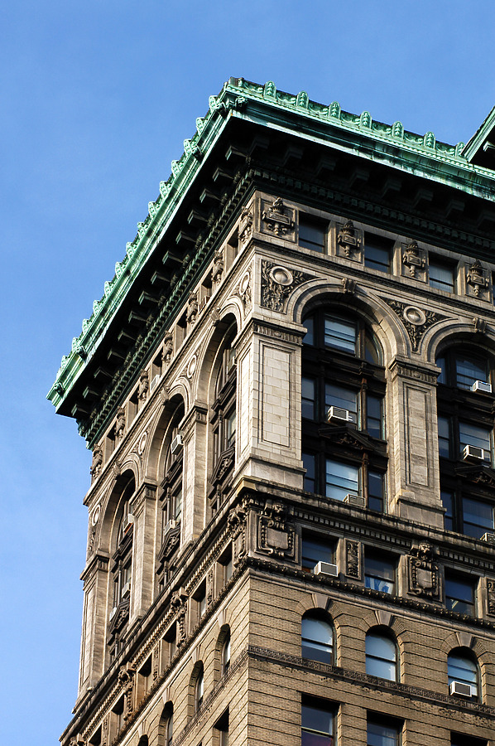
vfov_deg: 15.9
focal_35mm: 129
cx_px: 248
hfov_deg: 10.6
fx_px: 2667
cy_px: 373
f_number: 5.6
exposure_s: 1/500
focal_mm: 86
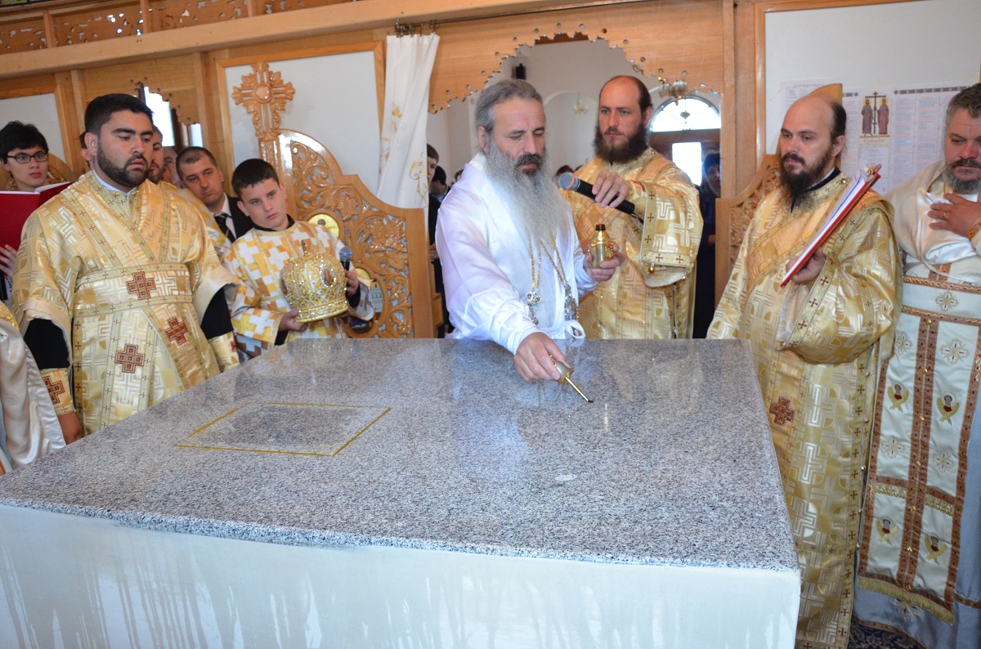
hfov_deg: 67.5
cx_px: 490
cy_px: 324
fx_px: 734
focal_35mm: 27
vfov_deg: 47.7
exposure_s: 1/60
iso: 2000
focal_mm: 18
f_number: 6.3
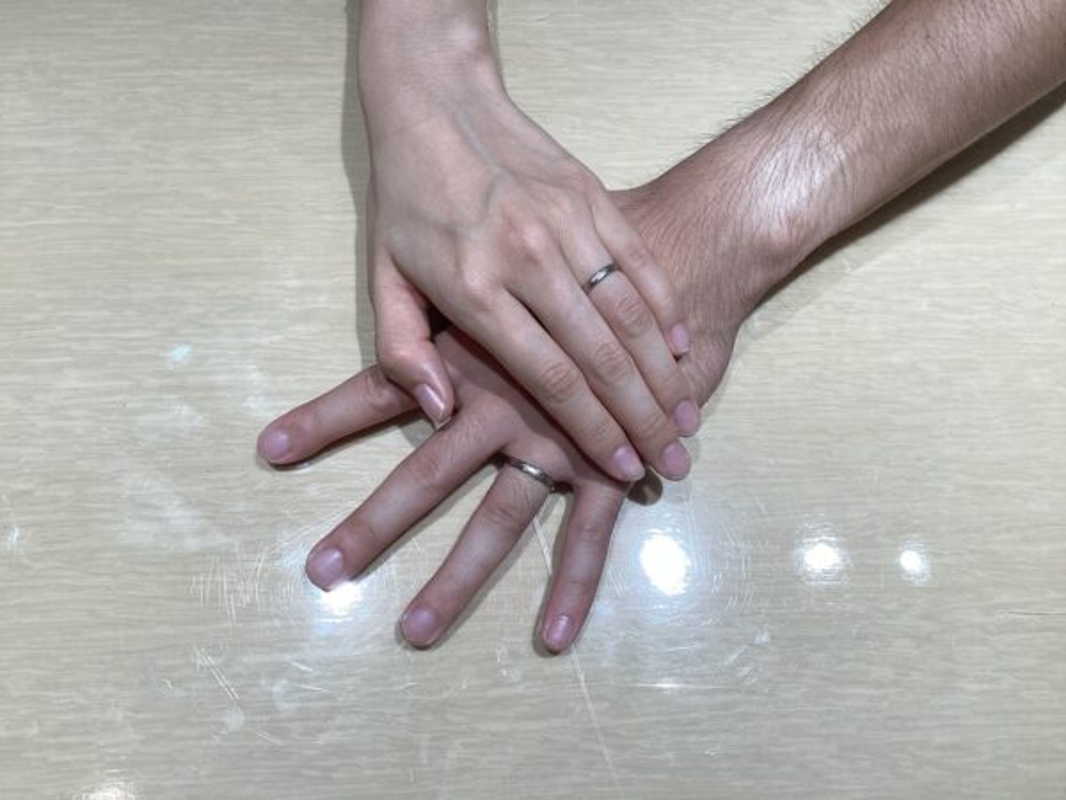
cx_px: 533
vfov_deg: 45.4
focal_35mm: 31
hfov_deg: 58.4
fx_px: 955
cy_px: 400
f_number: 2.4
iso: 50
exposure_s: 1/120
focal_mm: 3.3
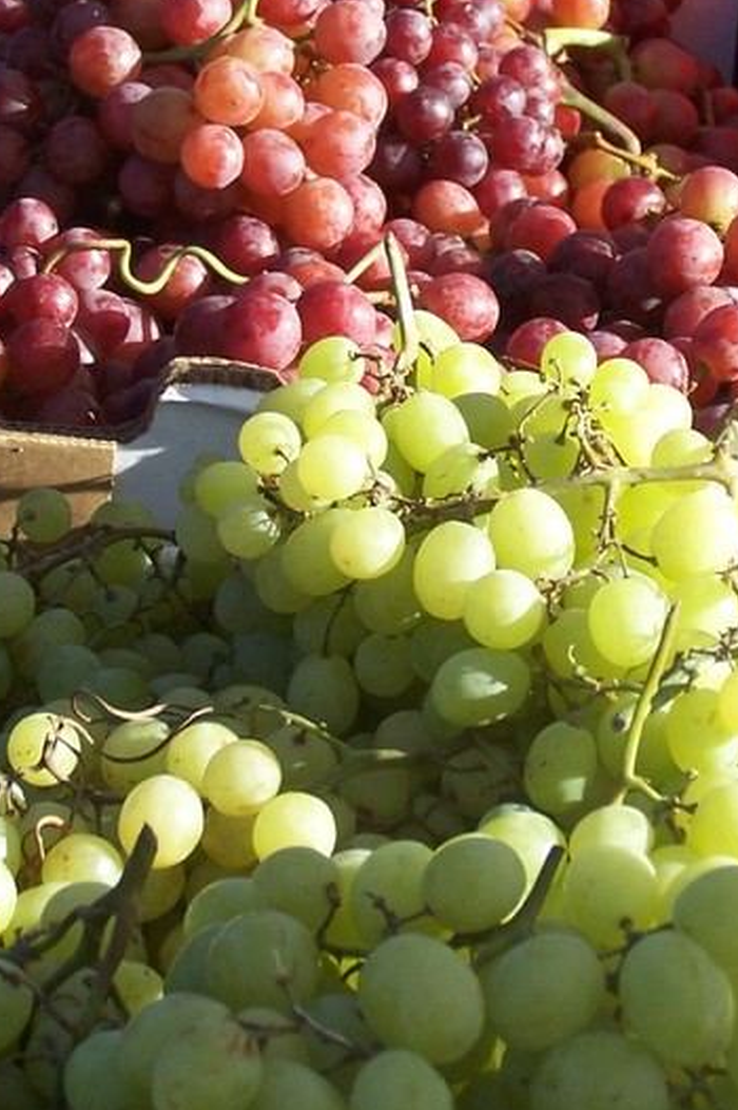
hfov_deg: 9.0
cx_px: 580
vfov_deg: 13.5
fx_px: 4680
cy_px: 342
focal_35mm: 152
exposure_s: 1/500
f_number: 3.2
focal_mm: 12.4
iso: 80
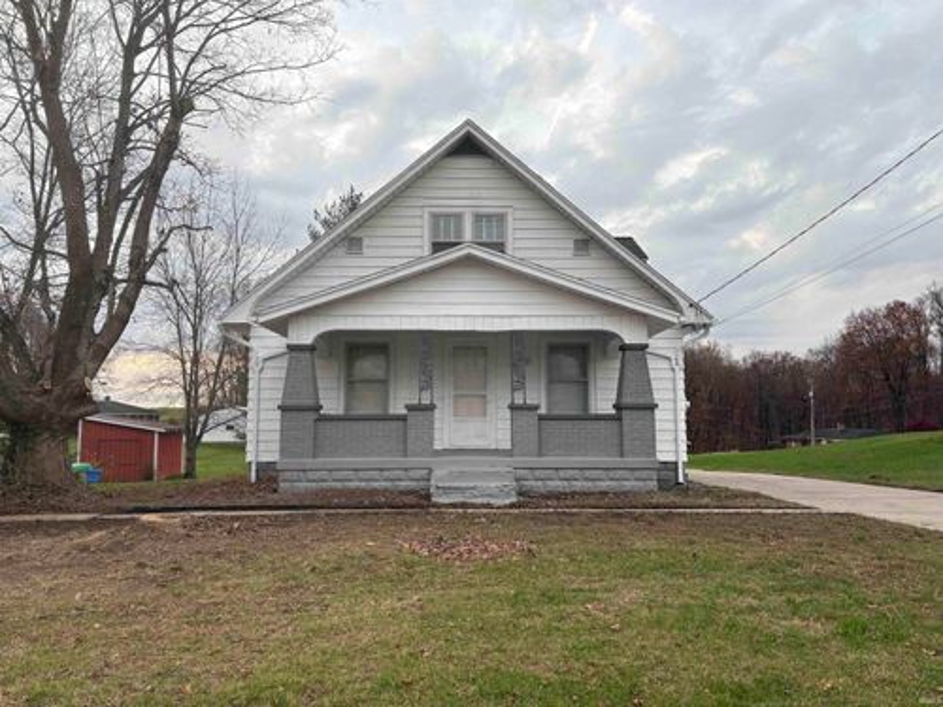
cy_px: 354
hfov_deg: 67.3
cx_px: 472
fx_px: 708
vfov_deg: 53.1
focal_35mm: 26
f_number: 1.6
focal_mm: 5.96
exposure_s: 1/187
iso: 40
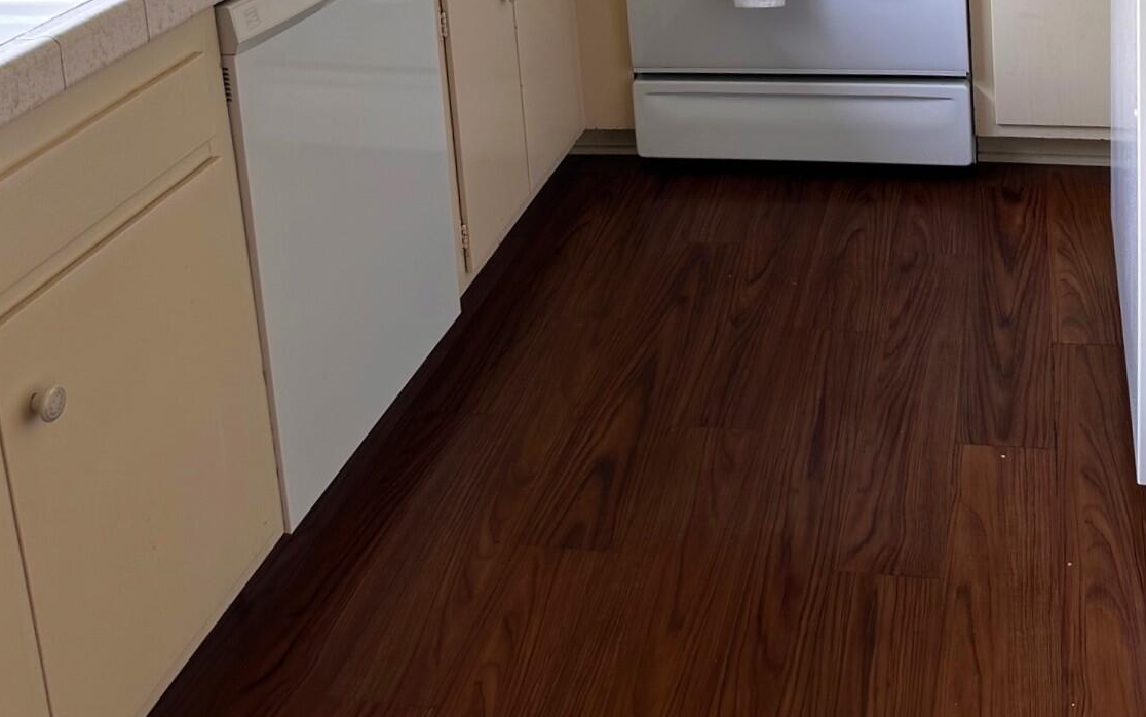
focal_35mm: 44
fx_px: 1374
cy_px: -173
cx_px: 729
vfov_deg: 25.7
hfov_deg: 44.8
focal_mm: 6.86
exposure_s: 1/121
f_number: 1.78
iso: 80
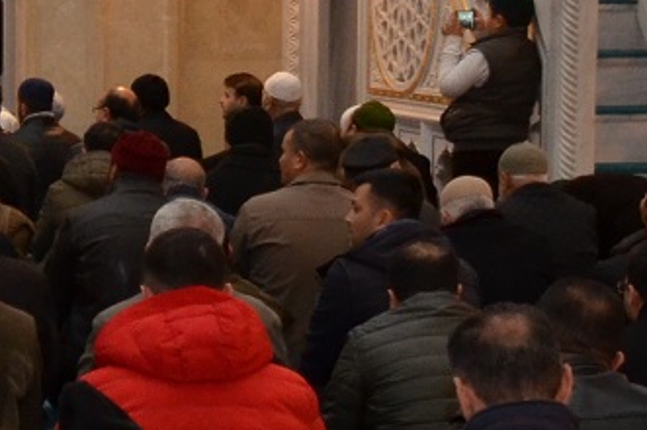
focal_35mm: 163
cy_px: 360
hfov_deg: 11.7
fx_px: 2927
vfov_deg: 8.4
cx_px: -514
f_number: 4
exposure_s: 1/60
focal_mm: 18
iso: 800
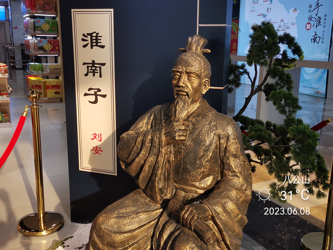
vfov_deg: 38.7
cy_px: 125
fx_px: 356
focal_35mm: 37
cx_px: 166
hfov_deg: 50.1
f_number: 1.8
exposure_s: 1/178
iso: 50
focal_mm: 4.75
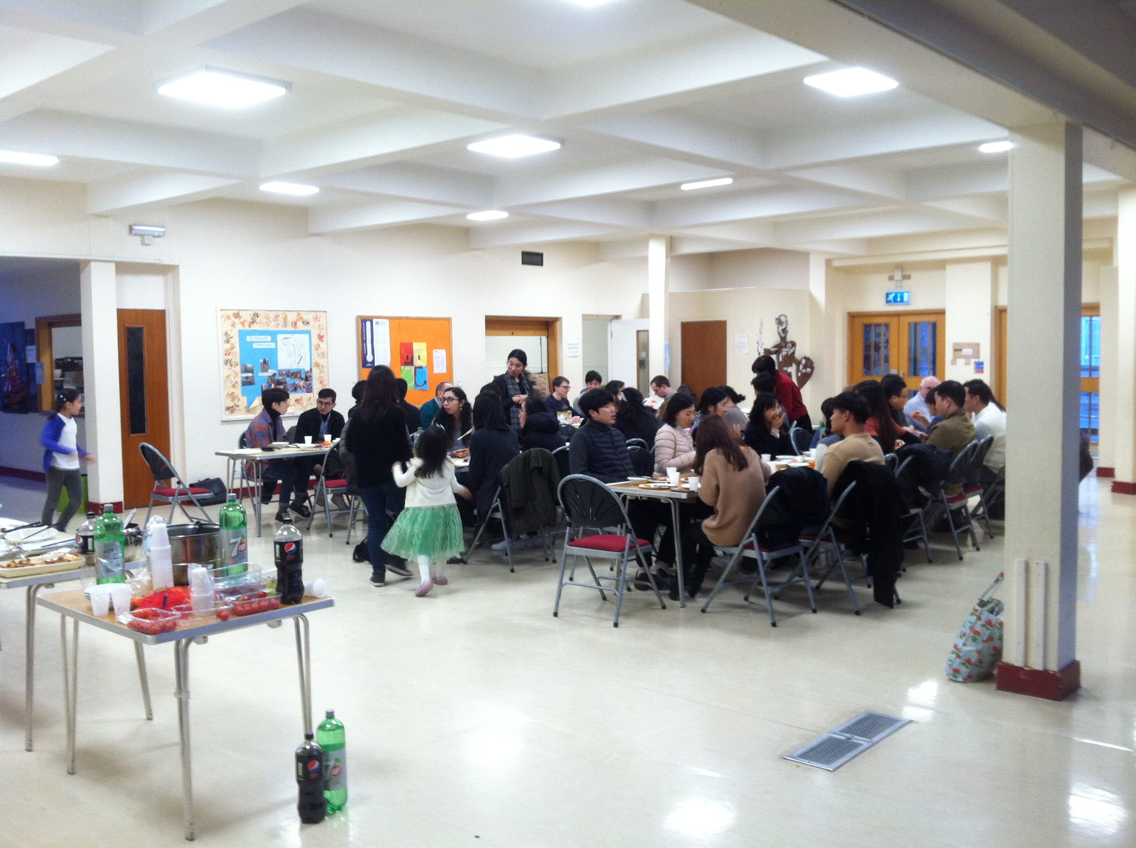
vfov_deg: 40.6
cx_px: 568
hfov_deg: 52.7
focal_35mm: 35
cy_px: 424
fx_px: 1147
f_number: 2.8
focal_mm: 3.85
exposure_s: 1/15
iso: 100
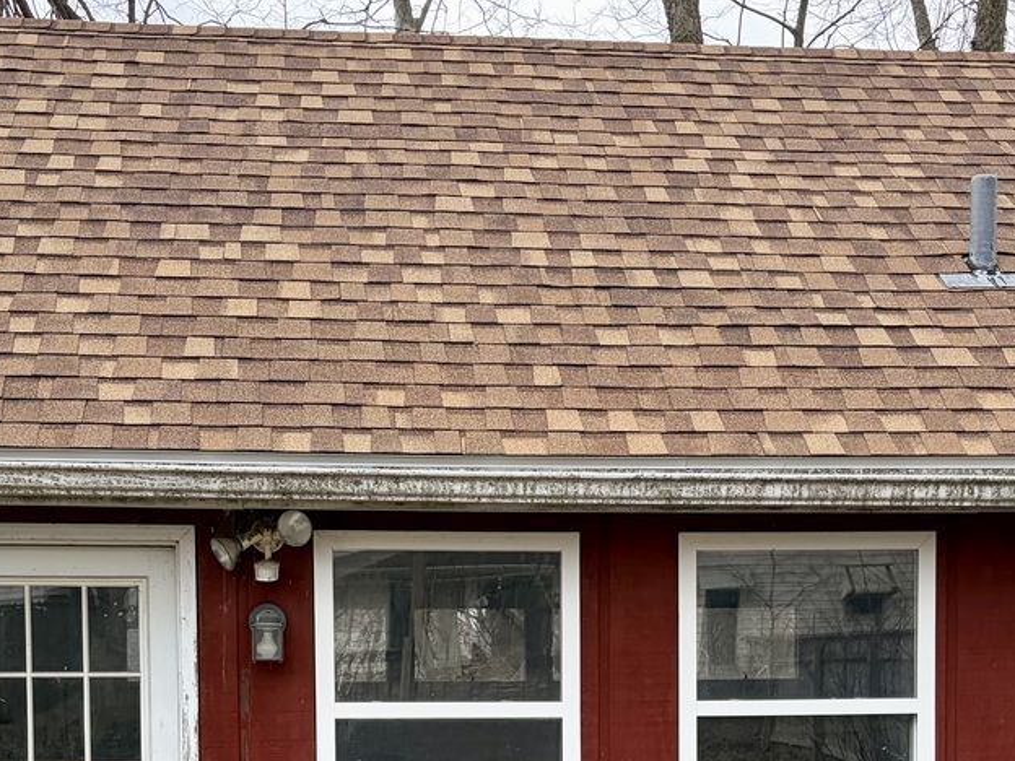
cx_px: 530
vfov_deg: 23.4
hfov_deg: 32.2
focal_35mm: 60
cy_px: 768
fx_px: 1759
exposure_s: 1/1311
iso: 64
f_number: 1.6
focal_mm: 5.96
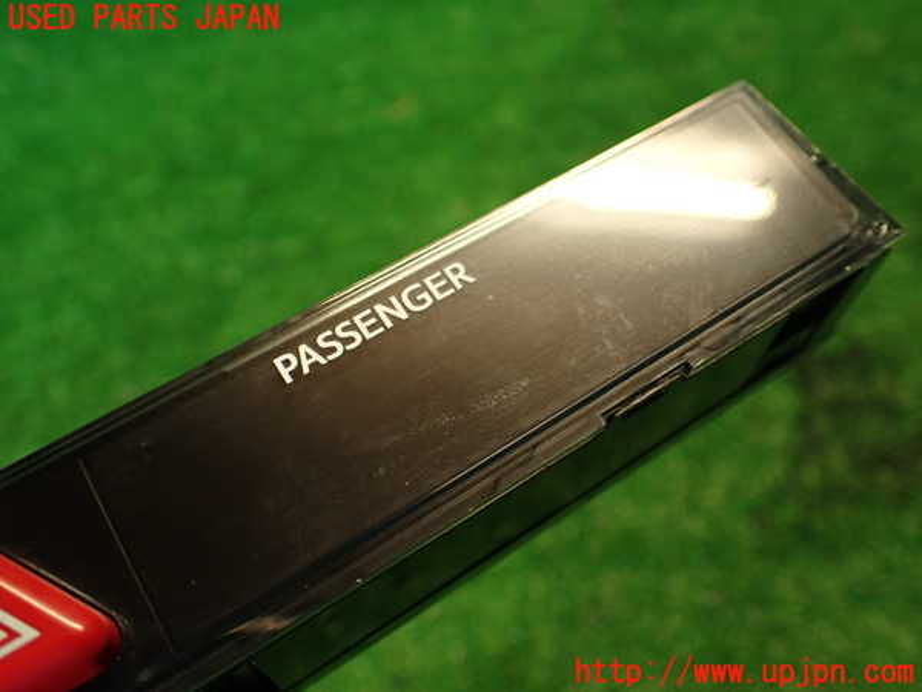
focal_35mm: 32
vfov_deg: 44.2
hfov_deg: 56.8
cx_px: 461
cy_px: 346
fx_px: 852
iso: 250
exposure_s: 1/30
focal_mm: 5.79
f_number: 2.4
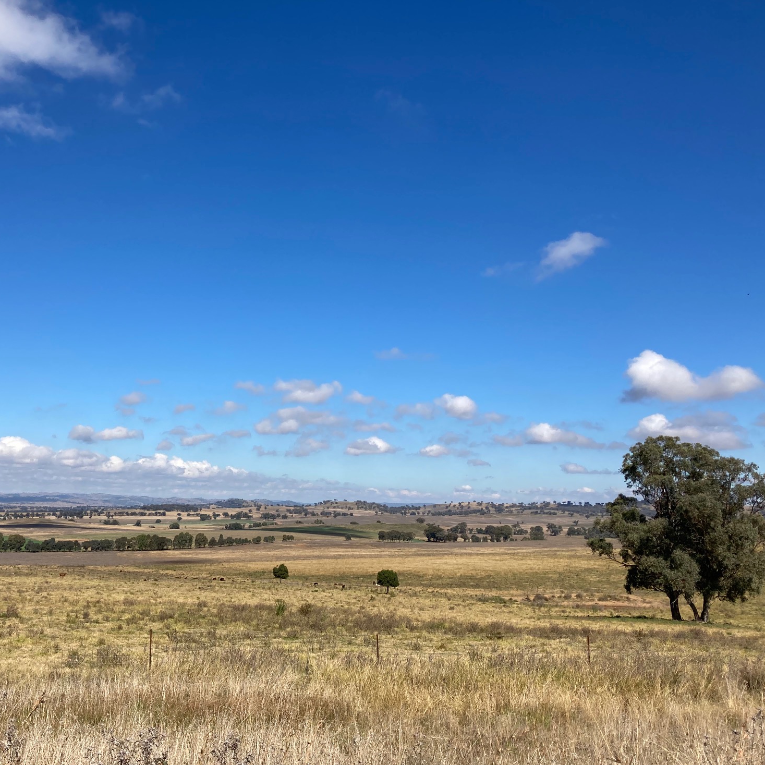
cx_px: 293
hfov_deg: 48.1
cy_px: 380
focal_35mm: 34
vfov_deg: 48.5
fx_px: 850
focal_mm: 3.99
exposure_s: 1/2825
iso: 20
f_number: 1.8
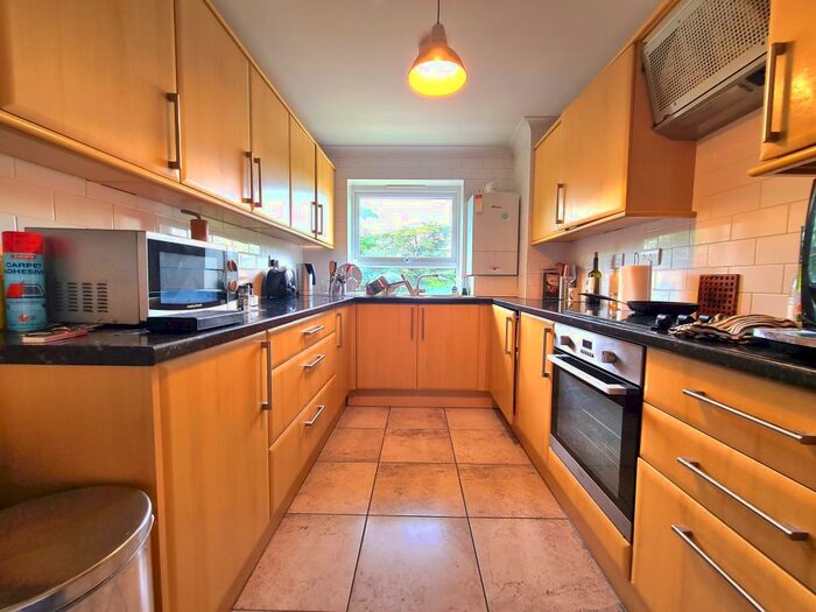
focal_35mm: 13
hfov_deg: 106.2
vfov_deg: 89.9
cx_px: 408
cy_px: 306
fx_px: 306
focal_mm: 2.22
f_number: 2.2
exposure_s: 1/50
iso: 80
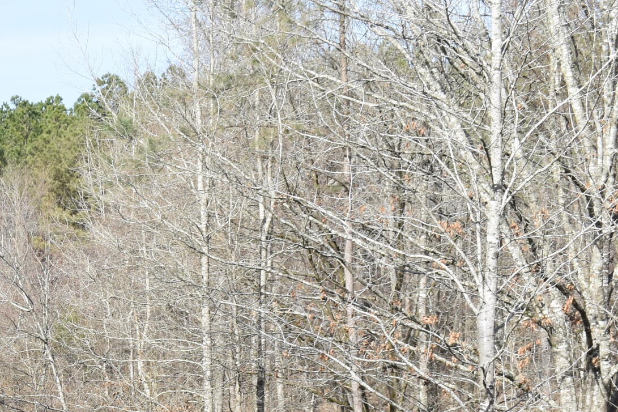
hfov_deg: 17.3
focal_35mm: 111
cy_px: 488
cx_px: -174
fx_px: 1912
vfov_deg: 12.0
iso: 100
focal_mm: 27
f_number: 8
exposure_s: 1/160
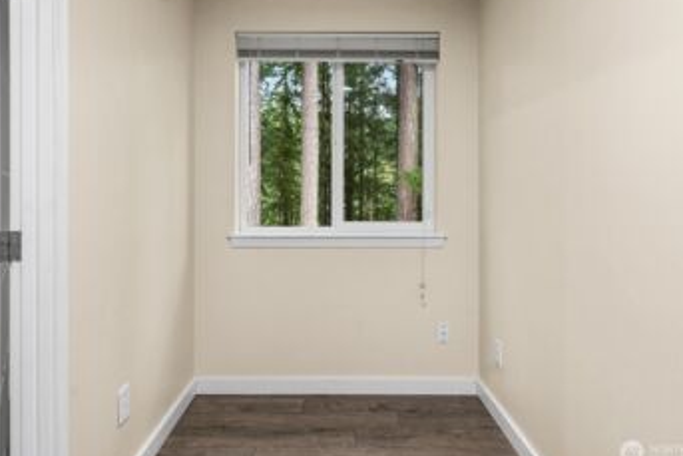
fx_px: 399
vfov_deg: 59.4
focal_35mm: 21
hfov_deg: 81.2
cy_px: 204
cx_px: 337
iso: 320
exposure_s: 1/60
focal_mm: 18
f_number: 7.1
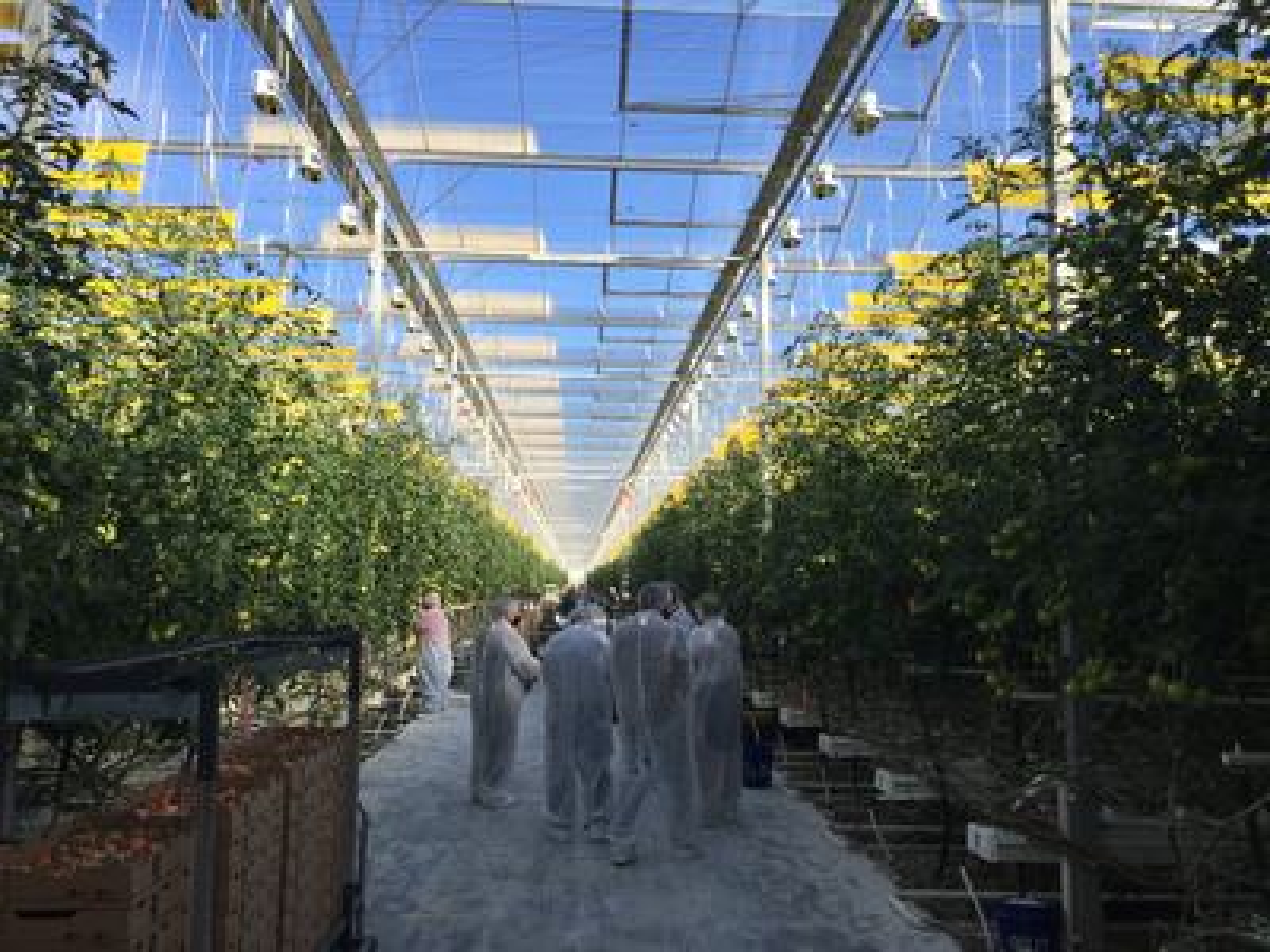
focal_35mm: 29
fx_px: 1064
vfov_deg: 48.2
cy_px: 476
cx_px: 635
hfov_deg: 61.7
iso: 32
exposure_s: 1/879
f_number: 2.2
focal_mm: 4.15
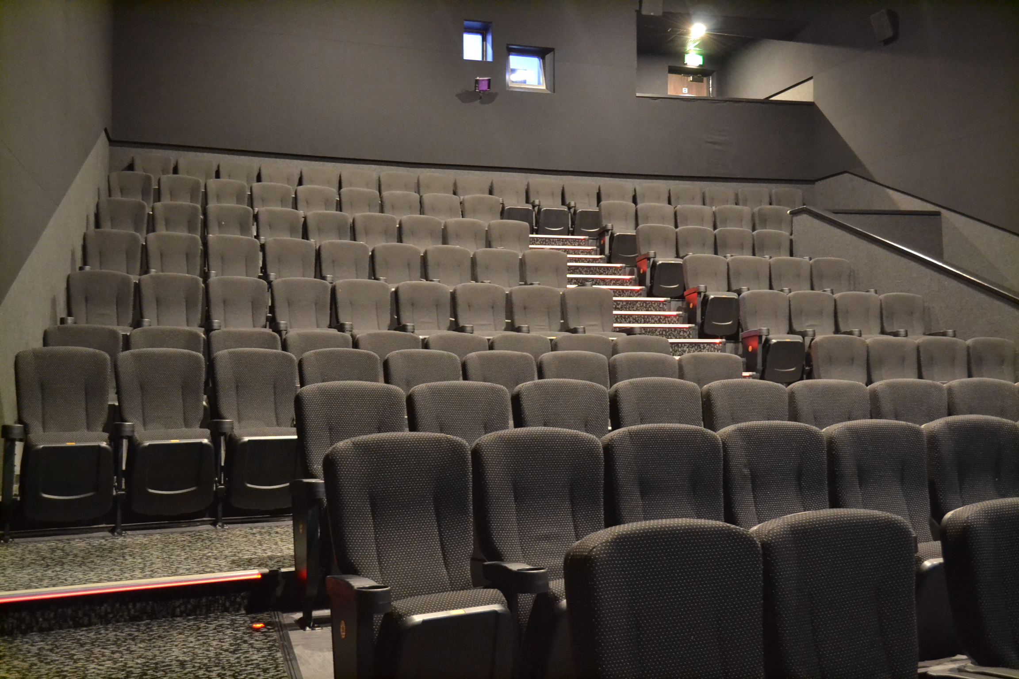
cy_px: 340
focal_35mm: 36
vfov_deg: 36.9
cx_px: 510
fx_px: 1019
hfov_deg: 53.1
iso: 3200
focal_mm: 24
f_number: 4
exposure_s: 1/1.3
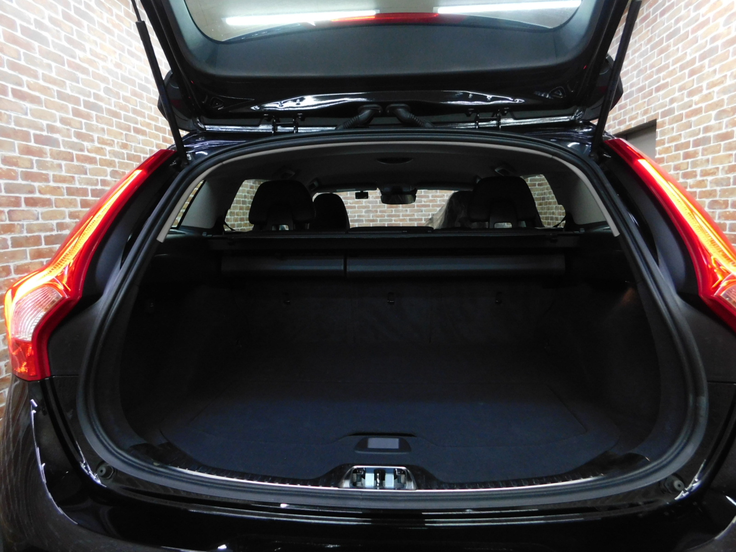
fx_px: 489
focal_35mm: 23
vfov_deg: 58.9
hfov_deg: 73.9
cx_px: 368
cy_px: 276
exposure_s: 1/30
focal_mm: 4
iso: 320
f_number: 3
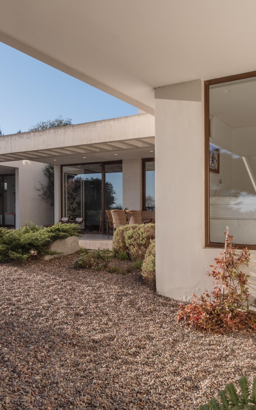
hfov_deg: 44.4
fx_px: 313
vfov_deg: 66.5
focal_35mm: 28
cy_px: 206
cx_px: 111
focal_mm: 12
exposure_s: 1/60
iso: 200
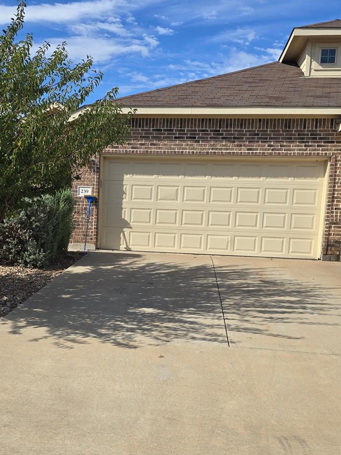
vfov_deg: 45.4
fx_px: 539
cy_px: 284
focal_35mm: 41
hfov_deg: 34.7
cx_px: 107
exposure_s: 1/1073
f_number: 1.7
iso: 12
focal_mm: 6.3
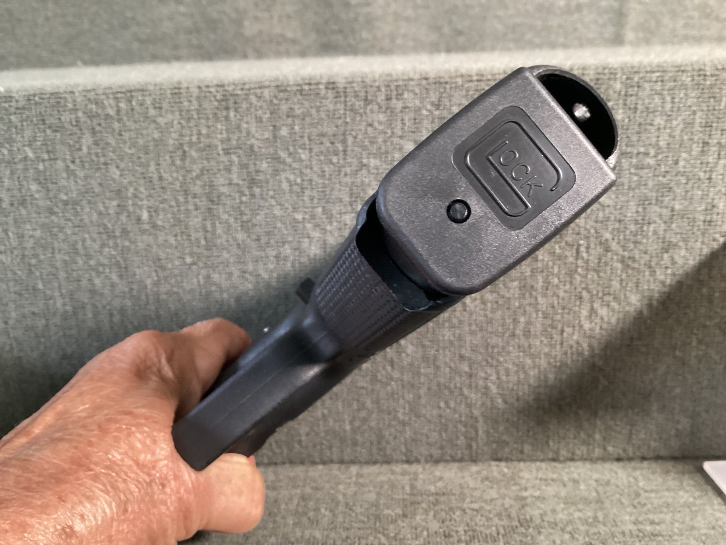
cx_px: 363
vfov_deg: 45.4
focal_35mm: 31
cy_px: 272
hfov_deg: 58.3
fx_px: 650
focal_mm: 3.3
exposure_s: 1/30
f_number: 2.4
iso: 400
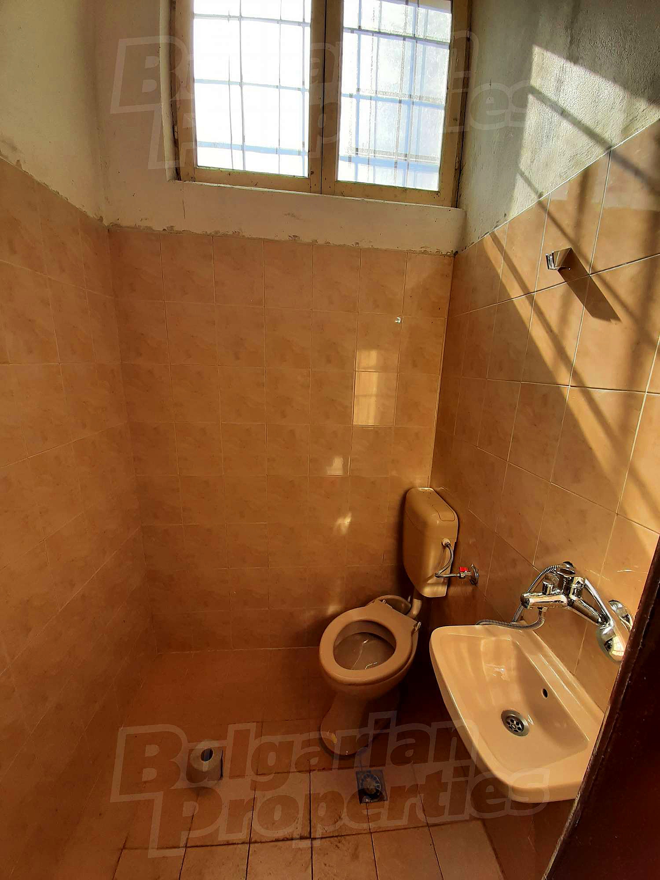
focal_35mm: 13
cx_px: 330
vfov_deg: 106.2
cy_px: 440
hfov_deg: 89.9
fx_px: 330
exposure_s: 1/237
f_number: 2.2
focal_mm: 1.42
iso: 40
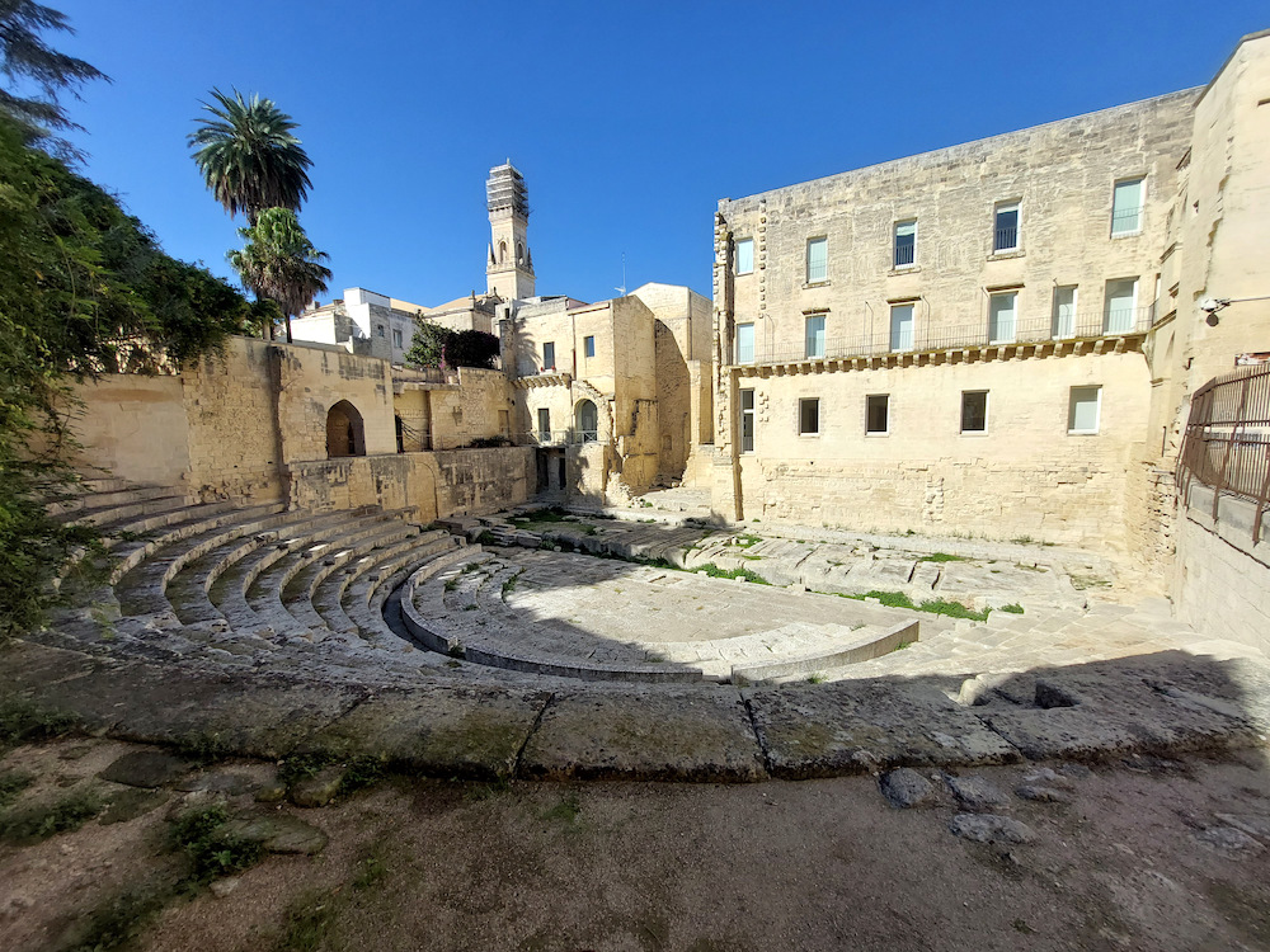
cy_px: 476
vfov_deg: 89.9
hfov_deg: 106.2
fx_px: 477
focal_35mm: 13
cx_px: 635
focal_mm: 1.74
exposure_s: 1/1926
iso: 50
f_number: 2.2
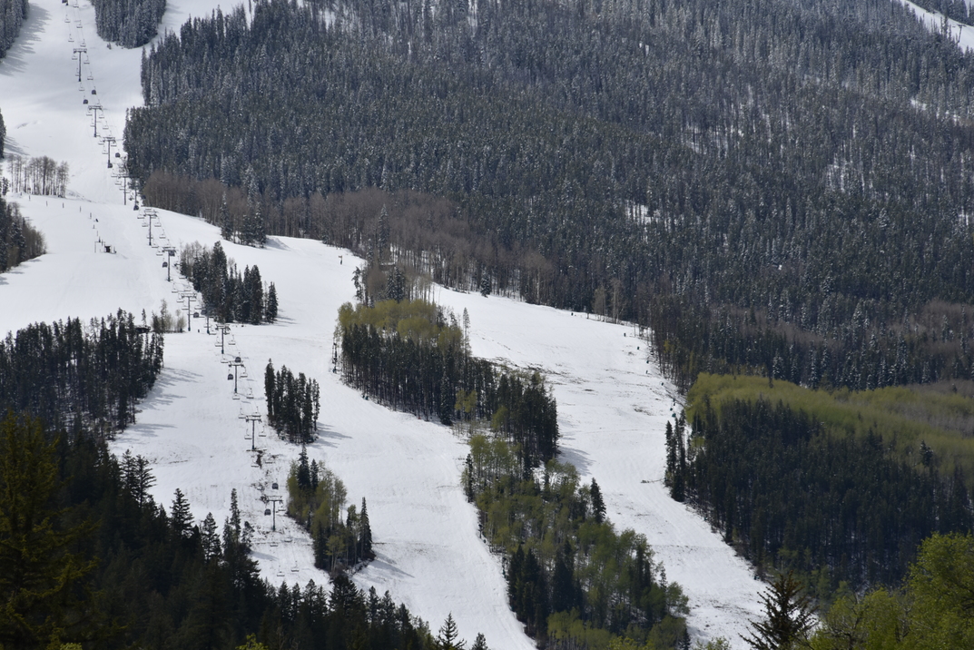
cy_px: 375
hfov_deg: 5.8
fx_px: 9688
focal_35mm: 358
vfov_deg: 3.8
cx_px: 450
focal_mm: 300
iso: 100
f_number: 11
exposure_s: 1/640
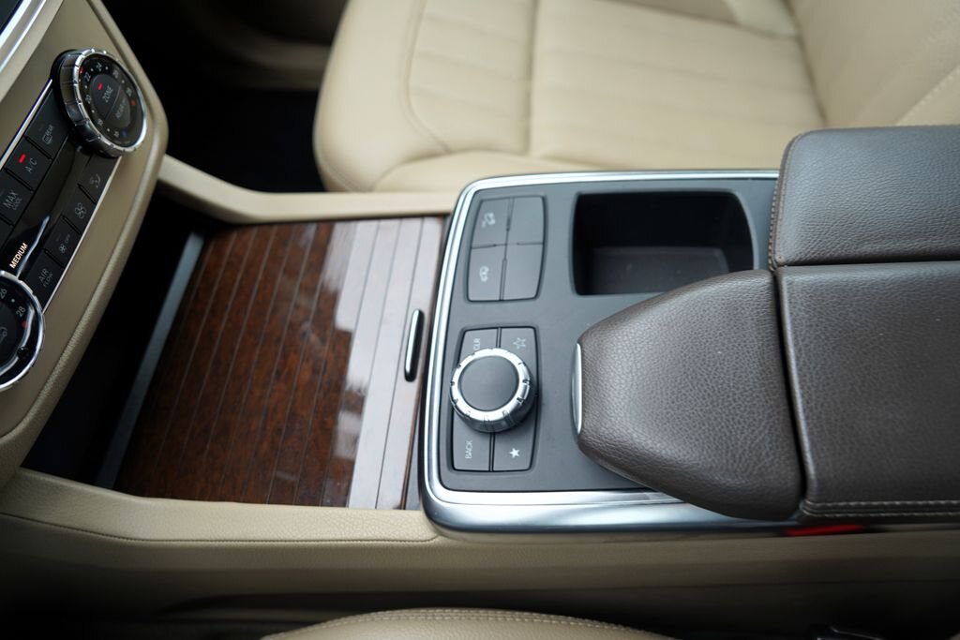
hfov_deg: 73.7
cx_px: 480
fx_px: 640
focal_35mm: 24
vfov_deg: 53.1
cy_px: 320
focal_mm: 24
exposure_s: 1/60
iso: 100
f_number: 4
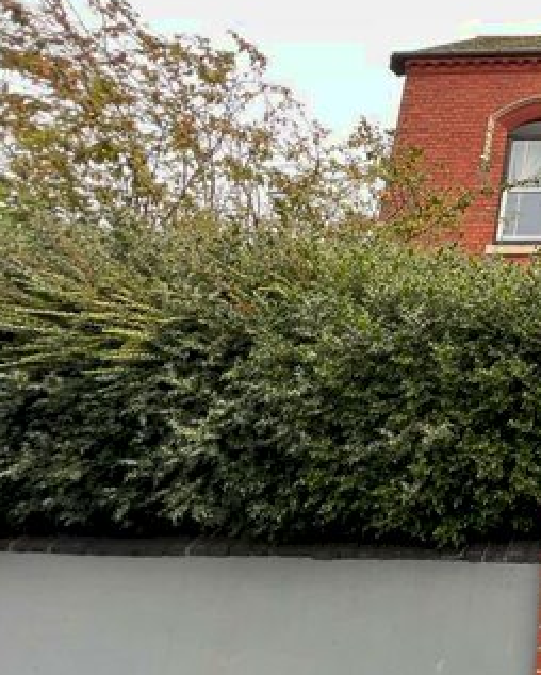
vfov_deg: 62.2
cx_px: 737
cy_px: 323
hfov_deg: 33.5
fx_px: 560
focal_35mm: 28
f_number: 1.8
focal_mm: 1.57
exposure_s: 1/99
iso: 40
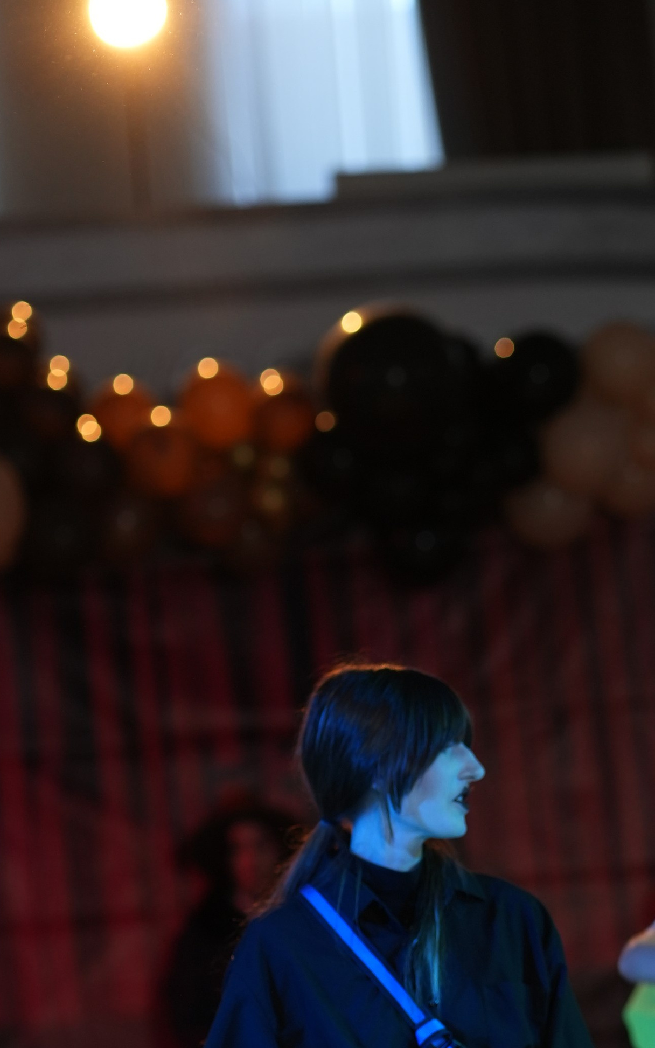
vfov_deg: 12.1
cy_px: 984
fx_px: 4883
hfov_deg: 7.7
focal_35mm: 171
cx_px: 472
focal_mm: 85
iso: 800
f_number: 2.2
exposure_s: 1/400
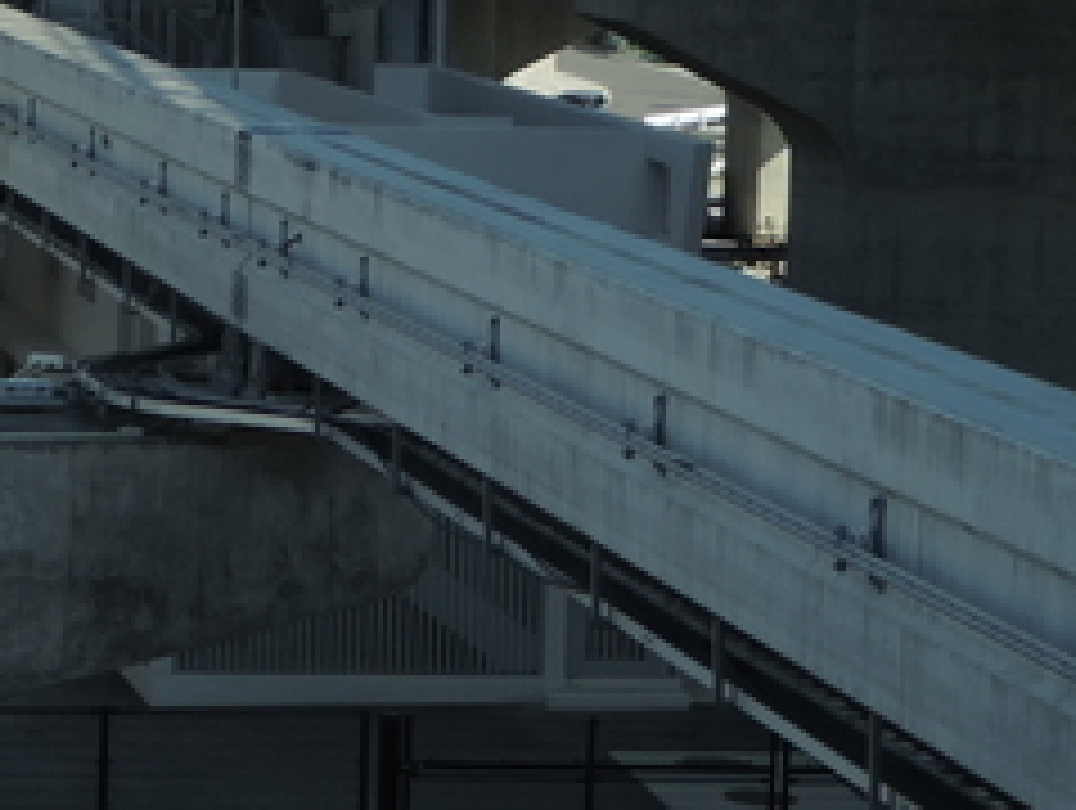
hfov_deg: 12.0
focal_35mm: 157
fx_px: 4888
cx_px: -536
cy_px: -40
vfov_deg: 9.4
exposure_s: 1/800
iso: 80
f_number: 3.5
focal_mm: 8.3
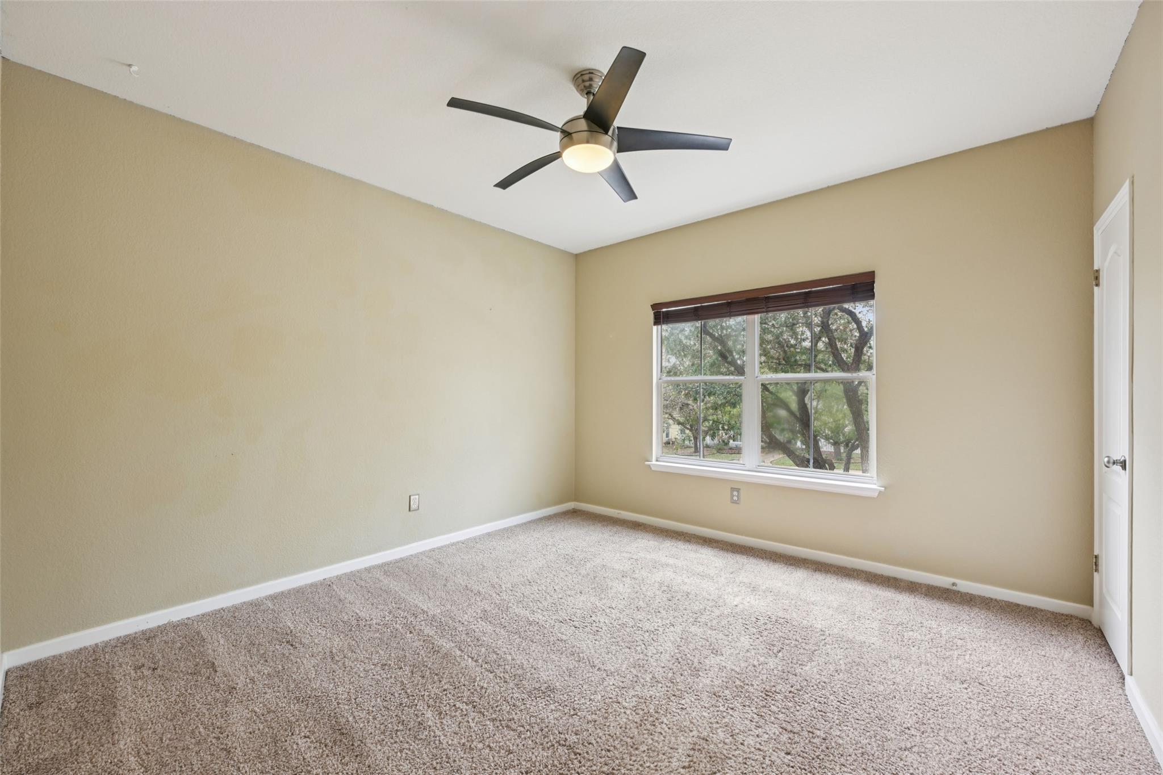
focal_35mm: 14
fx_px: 452
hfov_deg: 104.3
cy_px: 388
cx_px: 582
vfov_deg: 81.2
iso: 100
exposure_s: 1/20
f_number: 5.6
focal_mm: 14
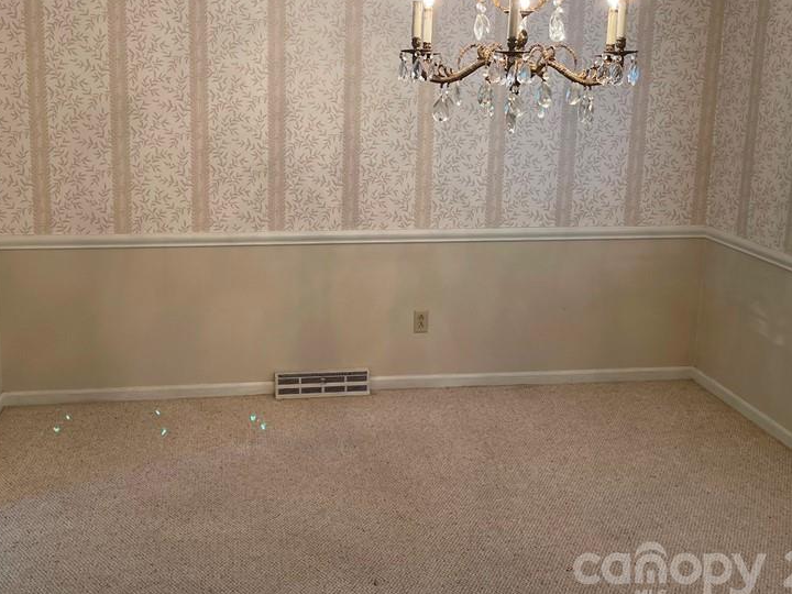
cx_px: 337
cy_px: 200
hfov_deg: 50.0
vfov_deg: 38.3
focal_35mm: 37
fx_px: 847
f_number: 1.6
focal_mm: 5.1
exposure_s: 1/120
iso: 125
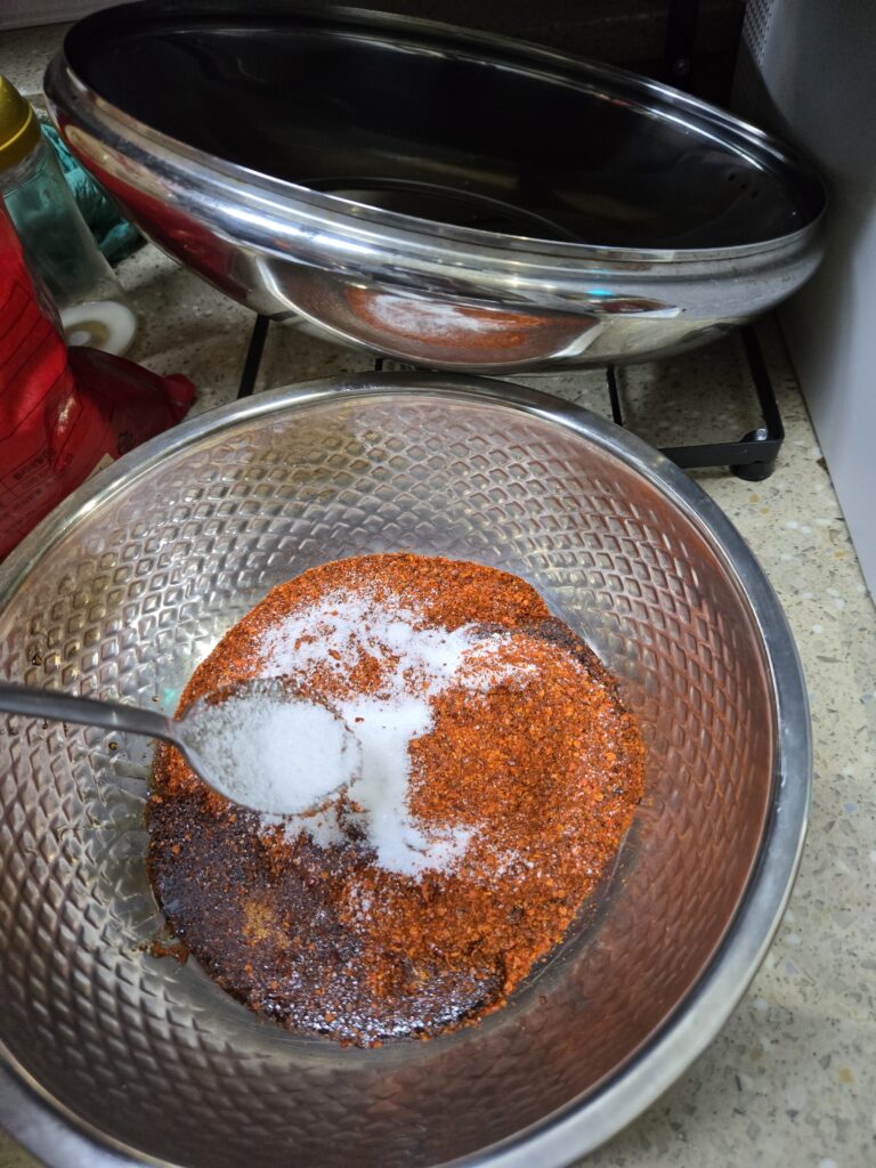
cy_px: 584
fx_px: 776
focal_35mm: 23
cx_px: 438
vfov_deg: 73.9
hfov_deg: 58.9
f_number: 1.8
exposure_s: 1/120
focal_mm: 5.4
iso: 400
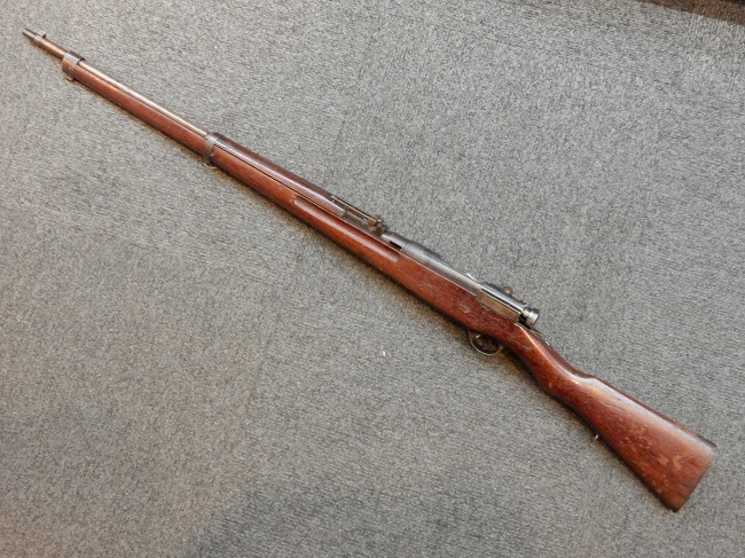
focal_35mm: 36
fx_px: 775
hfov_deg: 51.4
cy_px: 279
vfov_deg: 39.6
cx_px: 372
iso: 800
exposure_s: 1/6
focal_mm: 6.4
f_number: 4
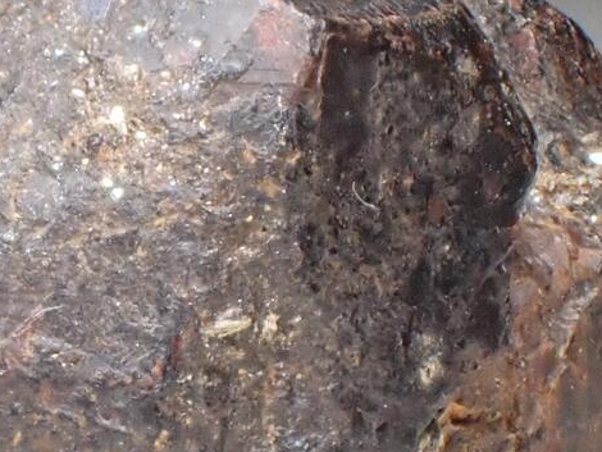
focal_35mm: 266
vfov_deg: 5.6
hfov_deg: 7.4
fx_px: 4628
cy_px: 302
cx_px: 96
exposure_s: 1/320
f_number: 6.3
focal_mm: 18
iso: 800
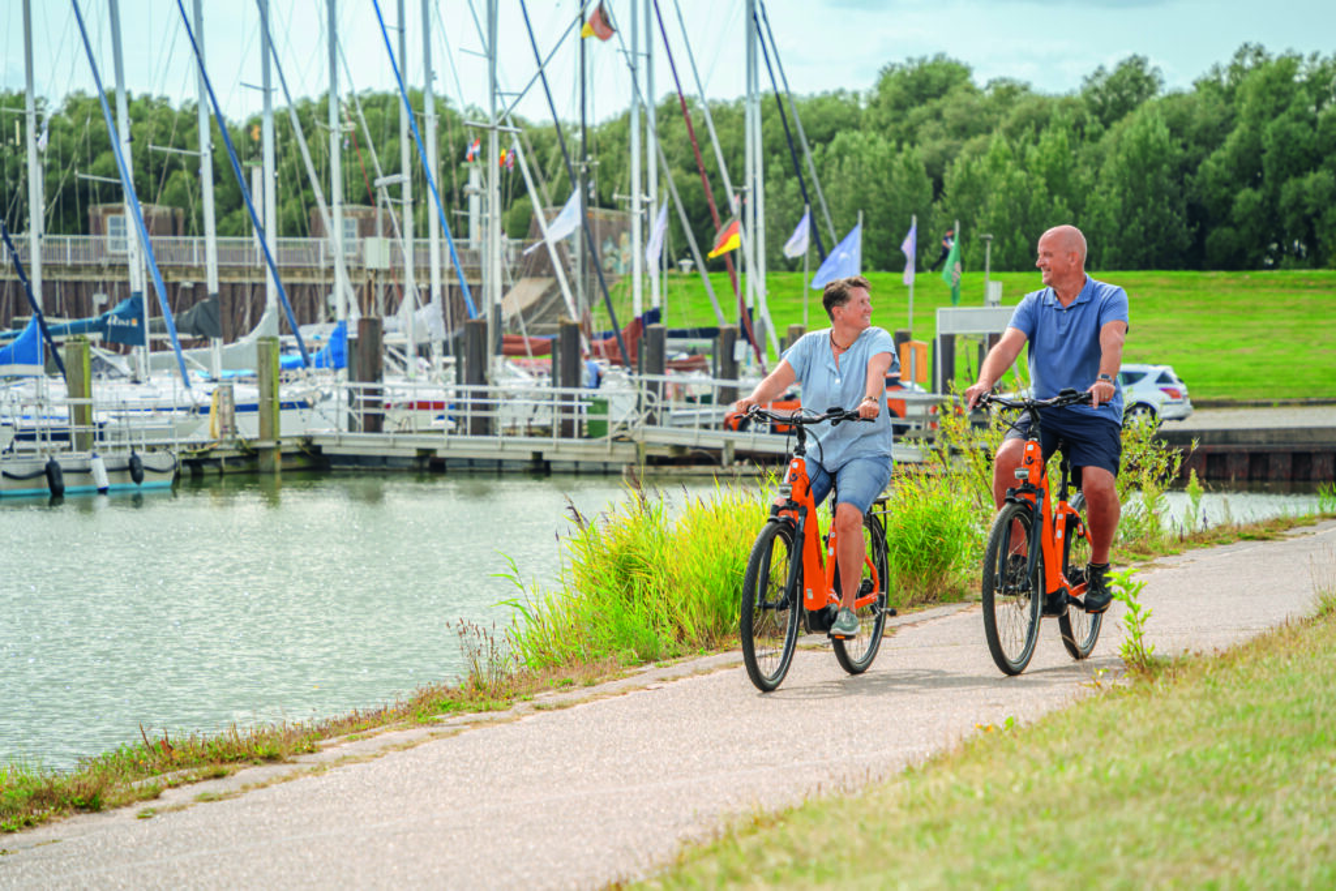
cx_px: 668
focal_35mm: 132
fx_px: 4899
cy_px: 446
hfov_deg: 15.5
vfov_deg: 10.4
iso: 200
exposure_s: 1/800
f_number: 5
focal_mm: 132
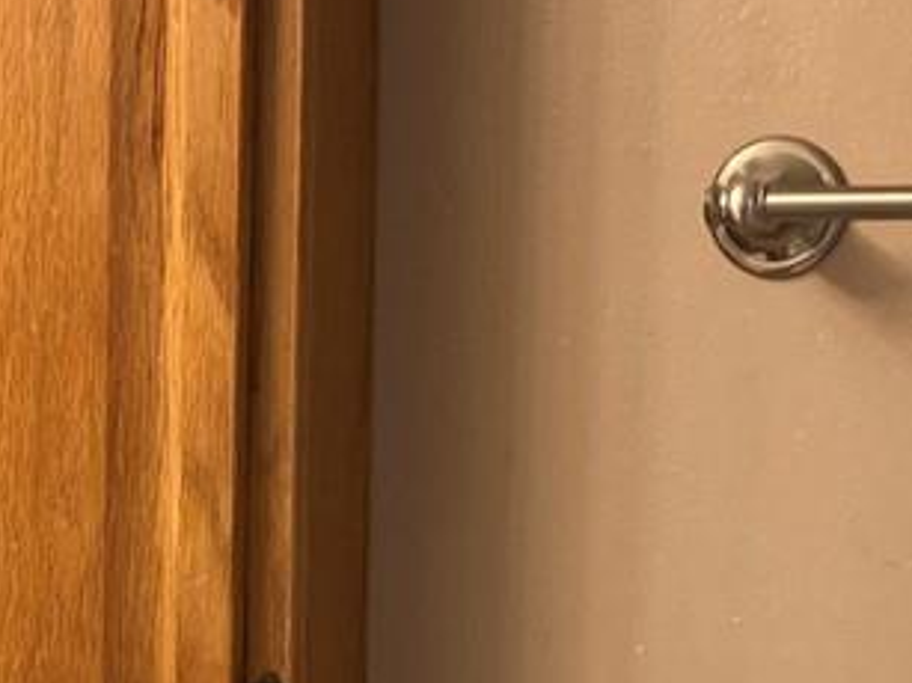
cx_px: 172
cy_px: 879
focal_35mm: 146
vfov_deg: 10.0
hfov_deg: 13.5
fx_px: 3845
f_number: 1.8
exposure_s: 1/60
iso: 50
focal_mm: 3.99
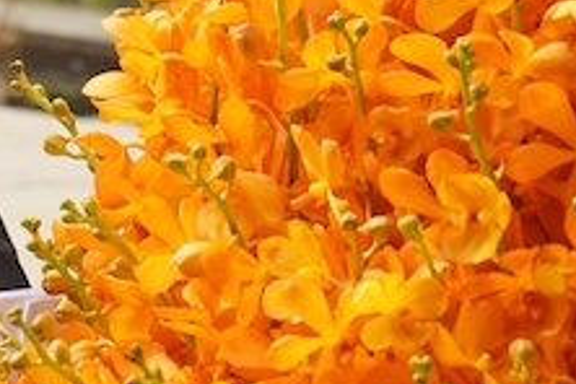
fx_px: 6495
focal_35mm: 406
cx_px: 205
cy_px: -241
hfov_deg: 5.1
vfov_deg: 3.4
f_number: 8
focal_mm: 75
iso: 500
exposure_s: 1/400
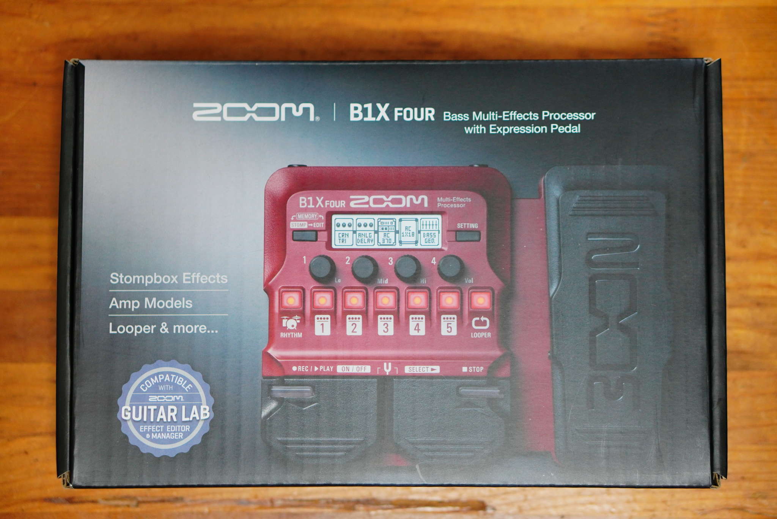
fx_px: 1620
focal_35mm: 75
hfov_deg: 27.0
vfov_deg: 18.2
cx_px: 388
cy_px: 260
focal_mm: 50
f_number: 2.5
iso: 640
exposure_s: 1/125
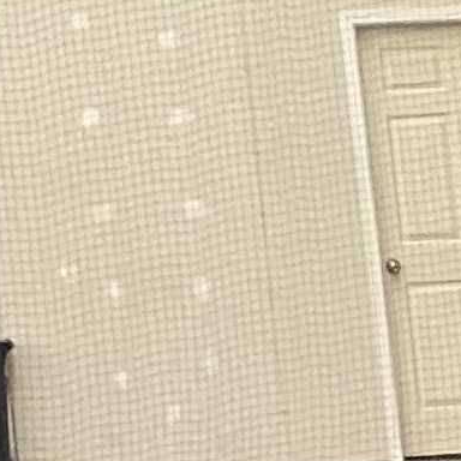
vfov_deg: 3.5
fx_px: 7262
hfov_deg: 3.4
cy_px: 1402
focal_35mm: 482
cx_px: 2274
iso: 250
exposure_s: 1/60
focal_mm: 6
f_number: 2
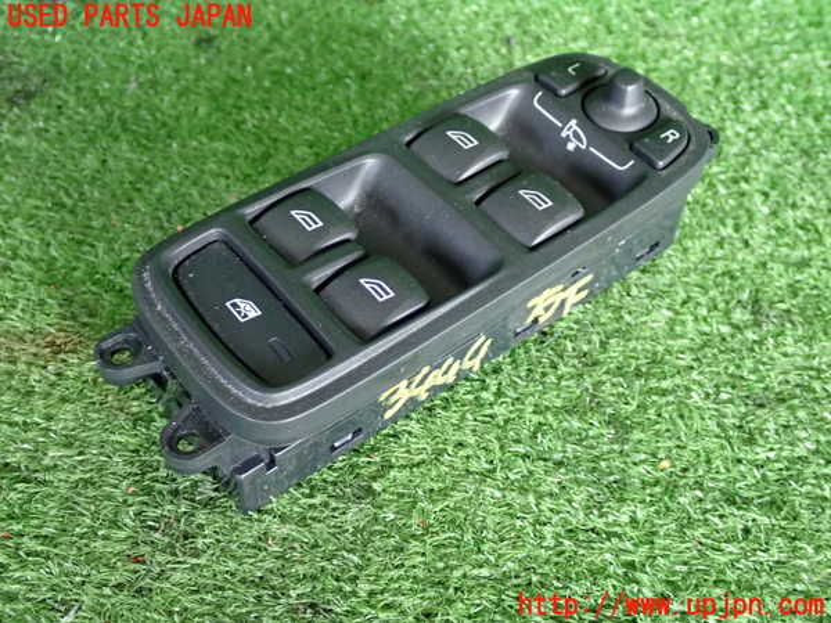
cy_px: 312
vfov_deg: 32.9
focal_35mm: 44
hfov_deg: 42.9
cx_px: 416
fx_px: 1056
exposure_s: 1/40
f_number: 2.9
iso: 400
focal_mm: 7.84
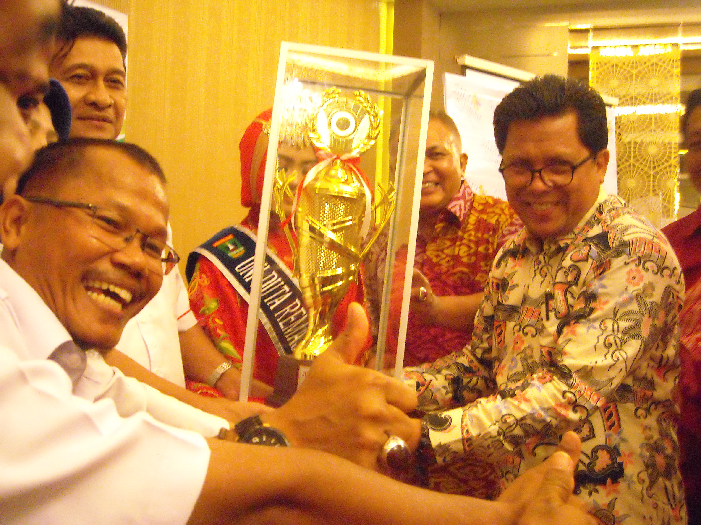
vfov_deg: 32.9
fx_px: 891
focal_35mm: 44
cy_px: 262
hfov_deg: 42.9
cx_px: 350
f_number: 3.1
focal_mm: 7.1
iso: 800
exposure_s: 1/15
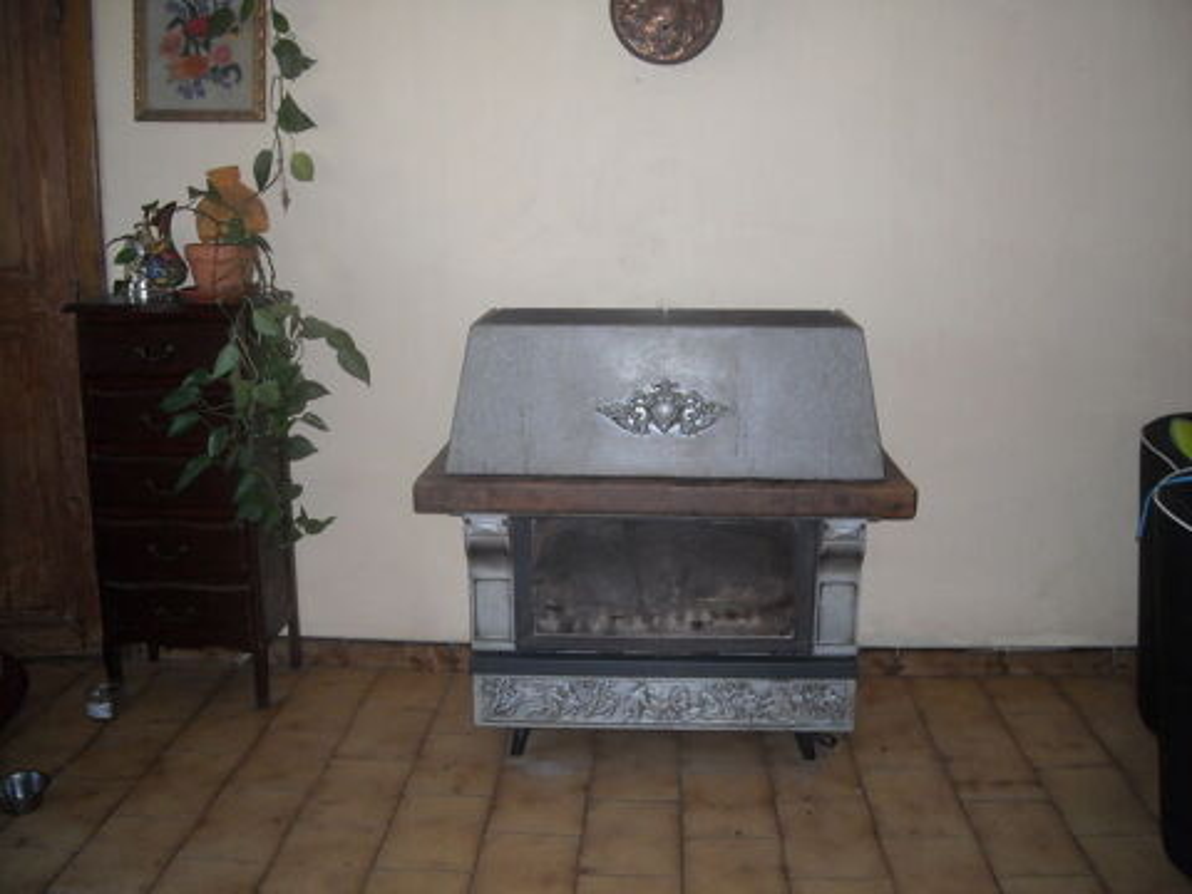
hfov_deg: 52.6
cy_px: 447
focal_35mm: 35
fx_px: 1205
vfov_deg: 40.7
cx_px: 596
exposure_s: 1/60
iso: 200
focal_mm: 5.7
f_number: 2.8
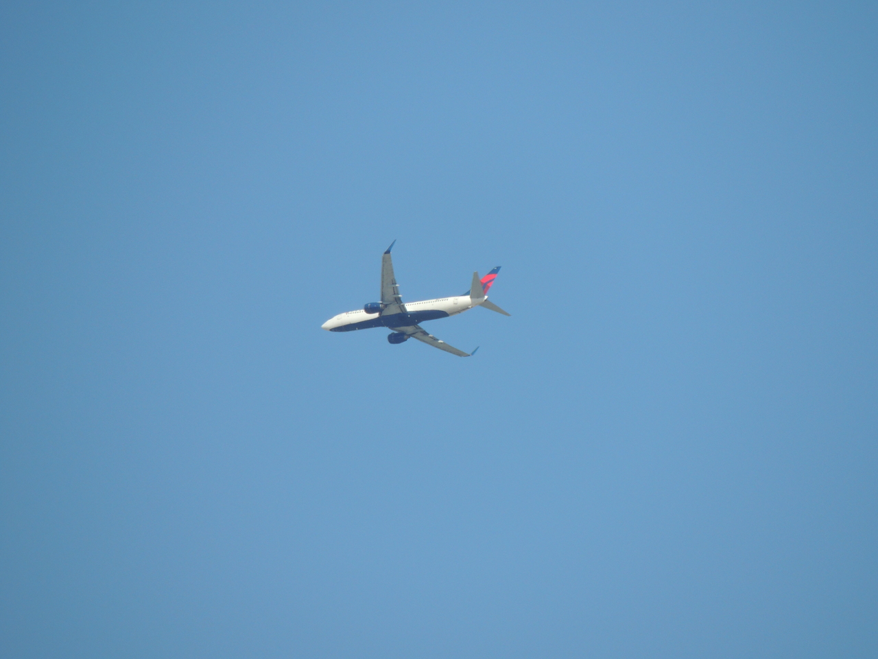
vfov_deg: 1.5
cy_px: 330
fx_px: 25364
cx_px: 439
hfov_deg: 2.0
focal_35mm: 1000
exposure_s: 1/1000
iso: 180
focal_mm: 180
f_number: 5.9
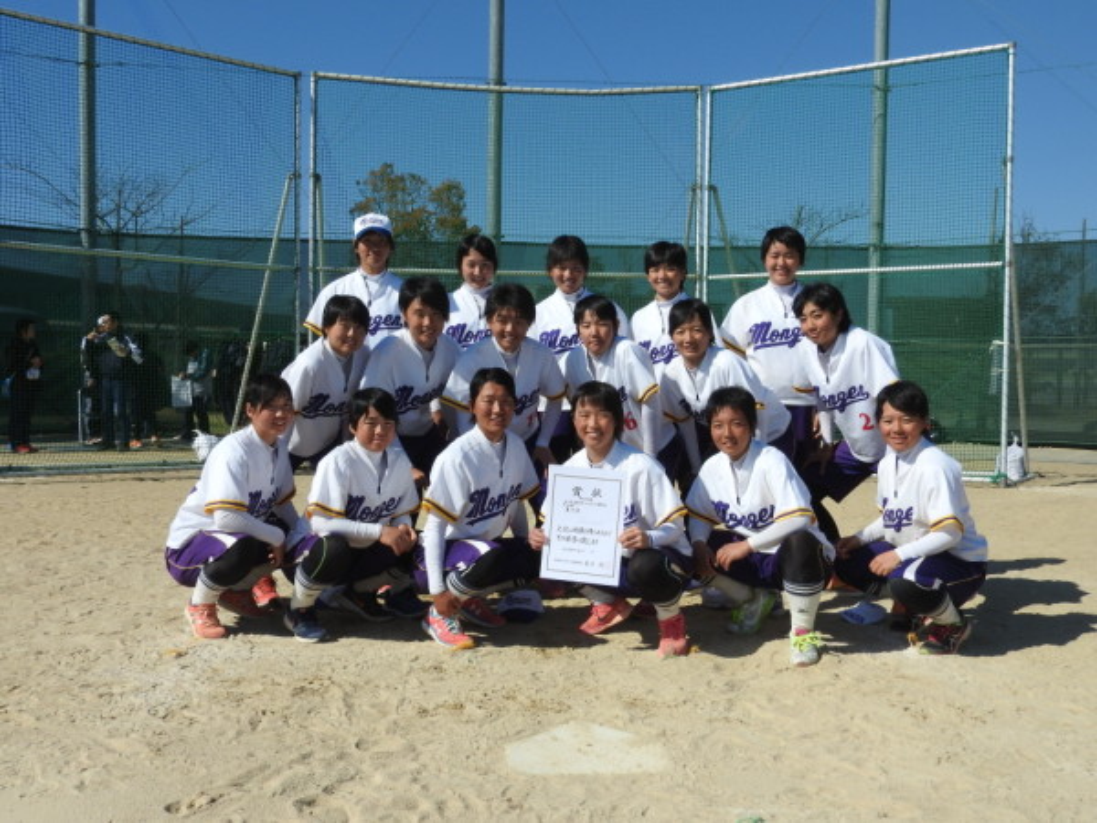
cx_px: 548
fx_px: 1109
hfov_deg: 52.6
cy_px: 412
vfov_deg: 40.7
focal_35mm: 35
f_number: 3.8
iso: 100
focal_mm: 6.3
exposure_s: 1/2000
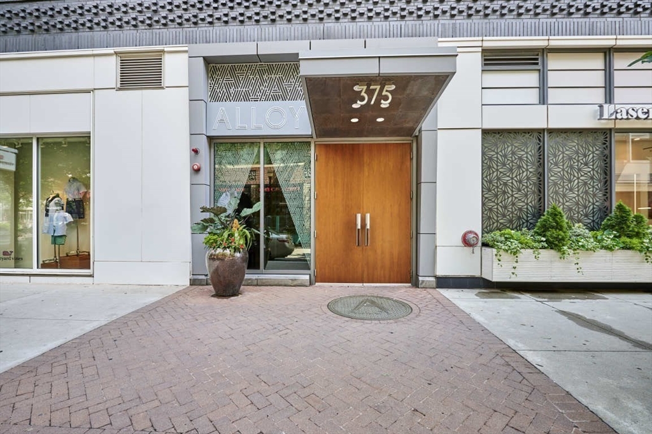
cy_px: 217
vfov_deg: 70.3
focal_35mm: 17
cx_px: 326
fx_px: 308
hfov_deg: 93.3
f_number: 8
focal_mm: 17
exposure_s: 1/80
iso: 200
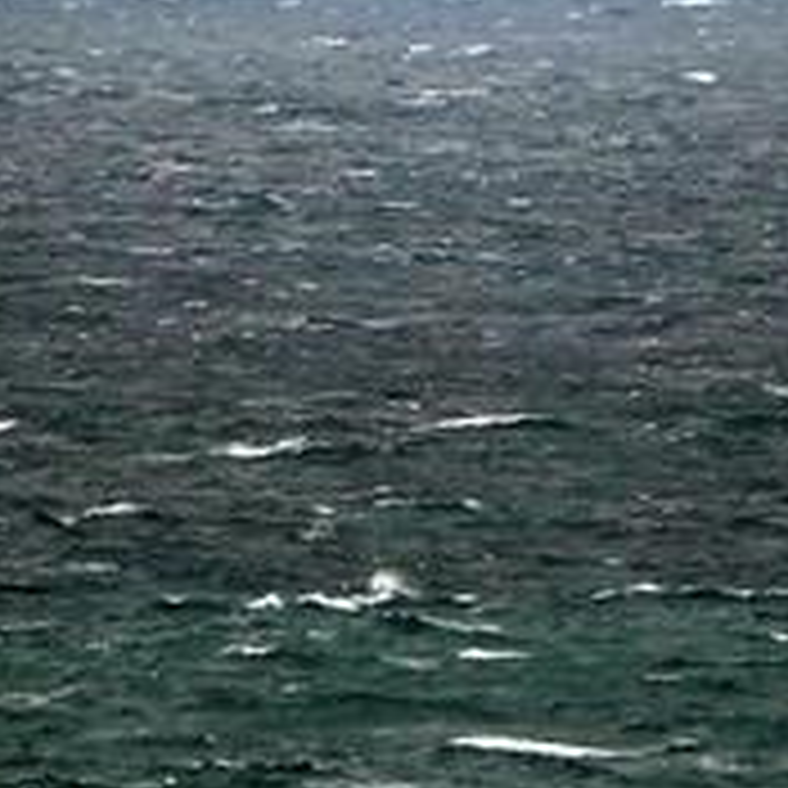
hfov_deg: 0.9
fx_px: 48882
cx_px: 432
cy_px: -128
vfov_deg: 0.9
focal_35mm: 1898
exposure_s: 1/4000
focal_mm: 220
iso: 200
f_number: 4
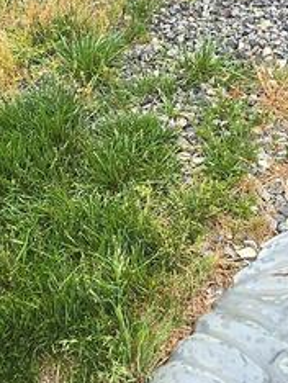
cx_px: 152
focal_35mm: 60
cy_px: 98
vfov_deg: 31.6
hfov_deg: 24.5
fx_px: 664
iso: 32
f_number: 2.2
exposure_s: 1/60
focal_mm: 1.7
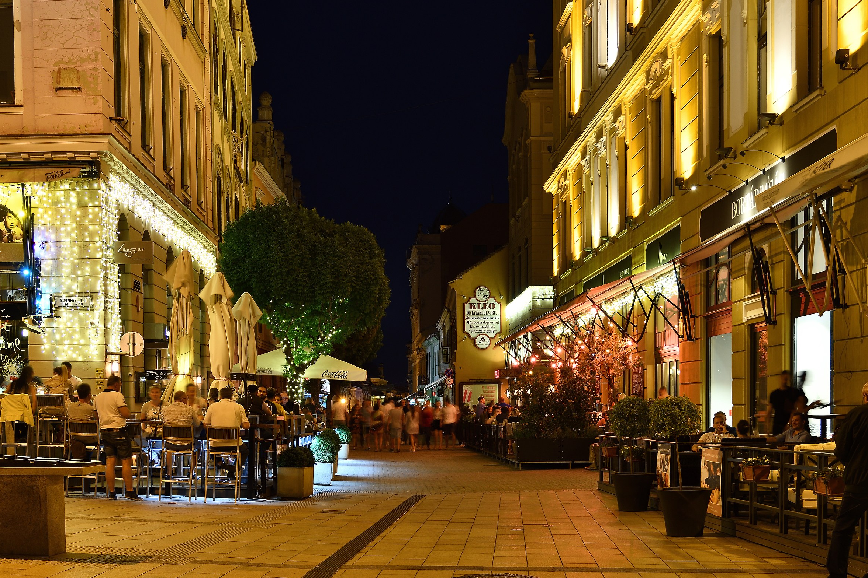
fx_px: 1254
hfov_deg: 38.2
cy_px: 291
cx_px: 440
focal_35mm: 52
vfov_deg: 26.0
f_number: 4
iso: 100
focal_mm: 34
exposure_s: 1/1.6
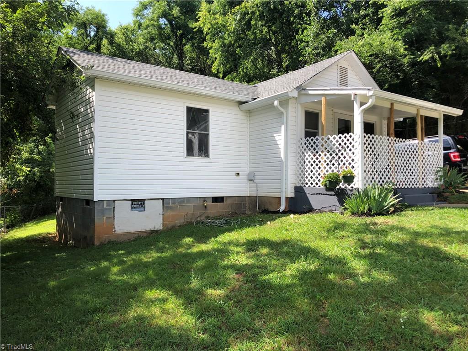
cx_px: 234
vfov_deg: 49.7
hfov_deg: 63.4
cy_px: 176
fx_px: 379
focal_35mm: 28
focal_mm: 3.99
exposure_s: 1/759
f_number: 1.8
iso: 20
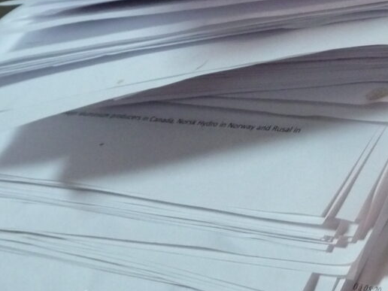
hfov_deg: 18.2
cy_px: 199
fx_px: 1188
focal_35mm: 106
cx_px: 359
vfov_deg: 13.9
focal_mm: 6.3
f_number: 3.8
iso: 400
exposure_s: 1/8
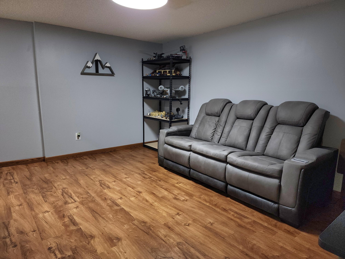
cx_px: 172
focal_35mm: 23
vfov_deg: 58.9
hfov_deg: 73.9
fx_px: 229
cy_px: 130
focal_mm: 6.4
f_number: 1.8
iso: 125
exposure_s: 1/24
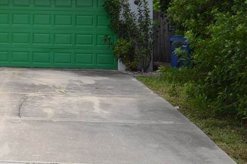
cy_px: -6
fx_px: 698
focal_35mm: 102
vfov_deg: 13.2
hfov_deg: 18.8
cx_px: -60
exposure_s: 1/200
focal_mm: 22
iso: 100
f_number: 7.1
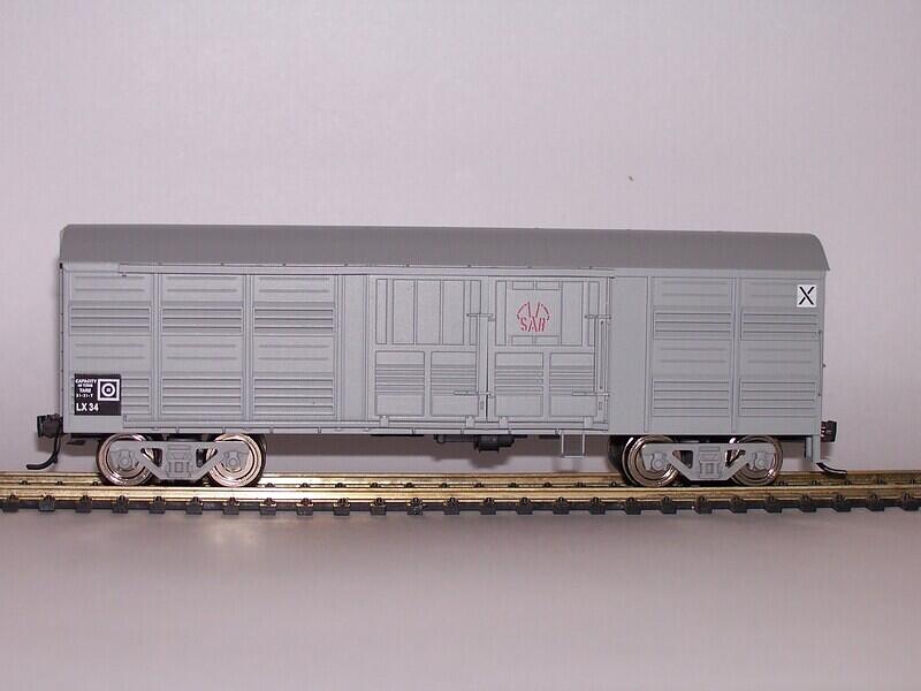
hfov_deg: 27.0
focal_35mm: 72
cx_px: 460
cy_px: 346
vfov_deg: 20.4
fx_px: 1916
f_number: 3.4
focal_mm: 12.3
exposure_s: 1/90
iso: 80
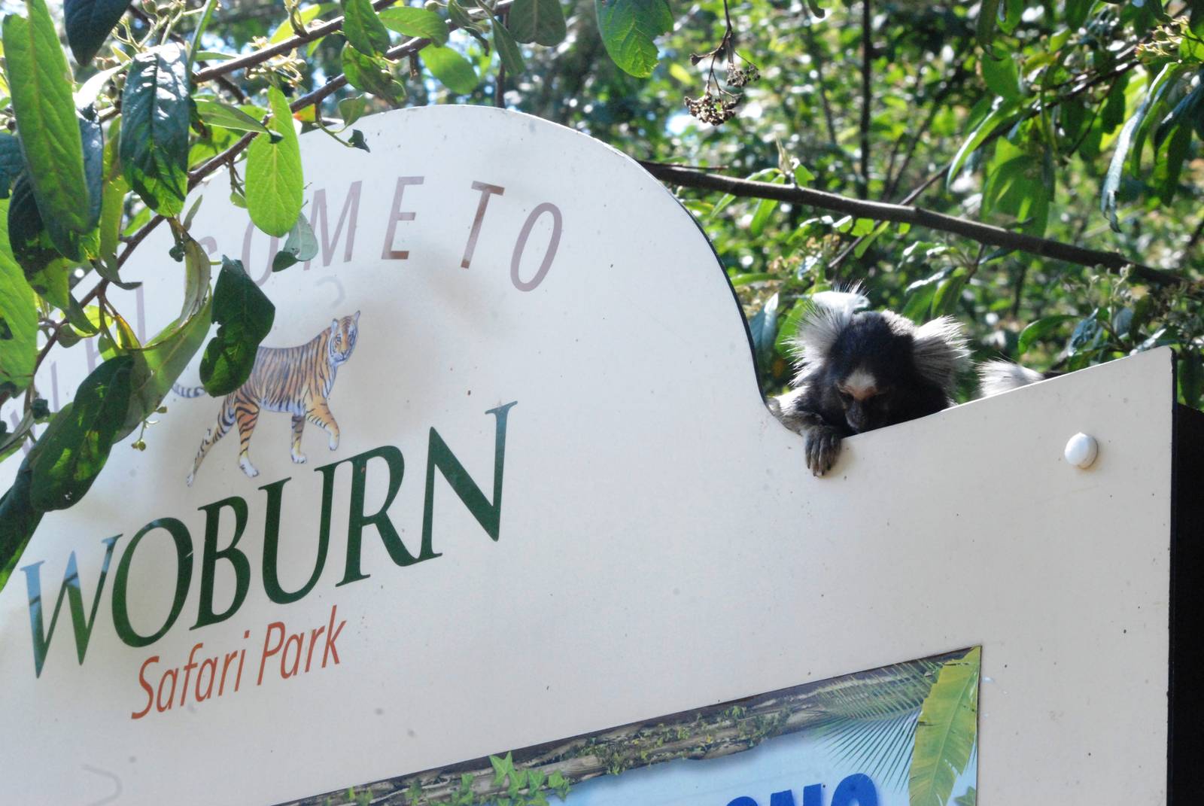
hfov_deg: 19.4
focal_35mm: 105
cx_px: 602
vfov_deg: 13.1
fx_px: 3516
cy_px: 403
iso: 1600
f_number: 22
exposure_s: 1/160
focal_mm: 70
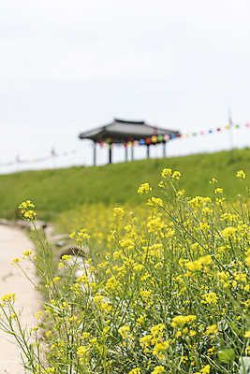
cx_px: 125
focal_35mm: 55
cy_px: 187
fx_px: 572
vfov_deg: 36.2
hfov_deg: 24.6
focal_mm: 55
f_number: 4
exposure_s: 1/1250
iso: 100
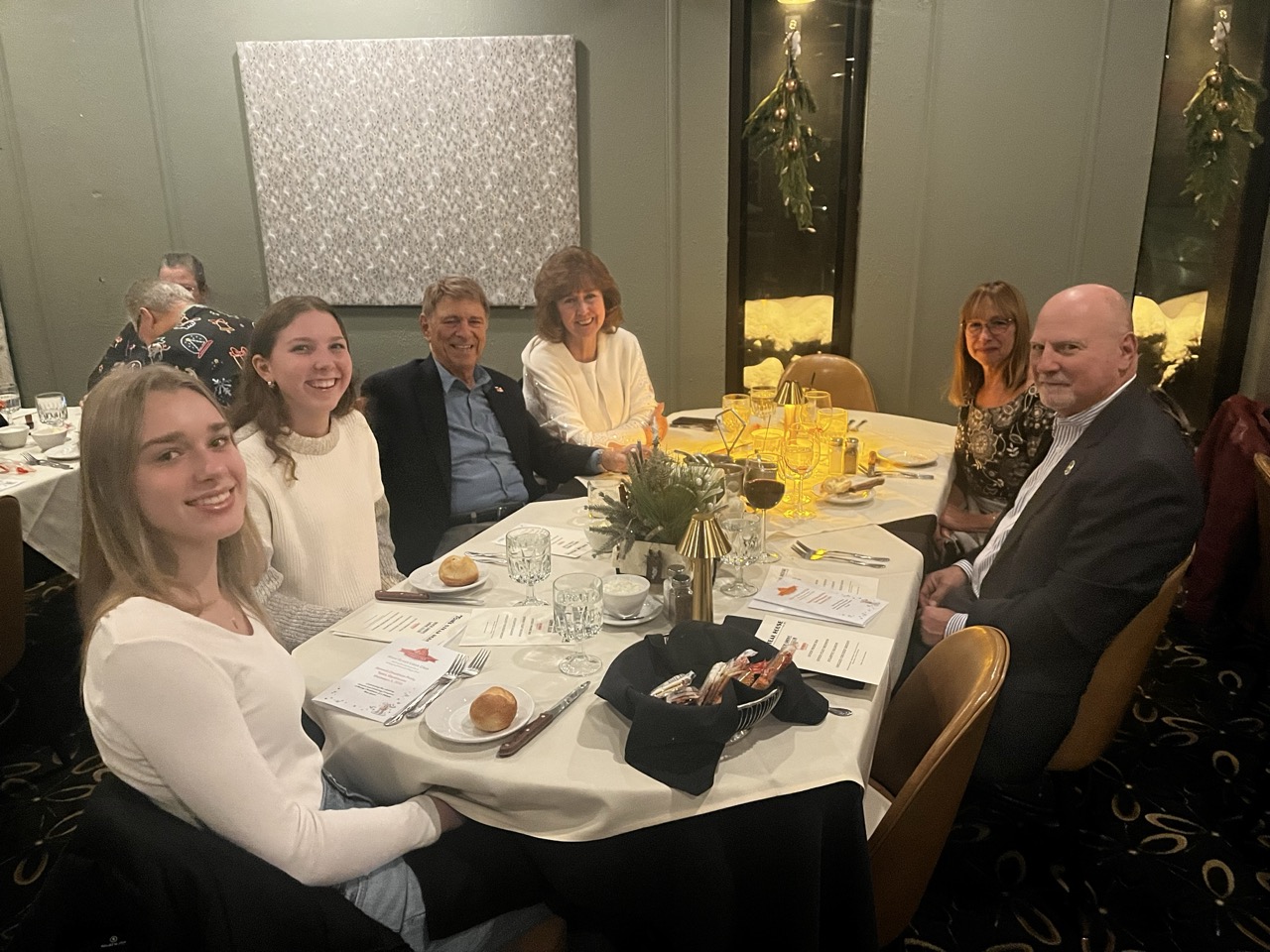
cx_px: 635
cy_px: 476
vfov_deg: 53.1
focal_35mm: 26
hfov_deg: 67.3
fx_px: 954
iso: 1000
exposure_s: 1/30
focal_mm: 5.1
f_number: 1.6
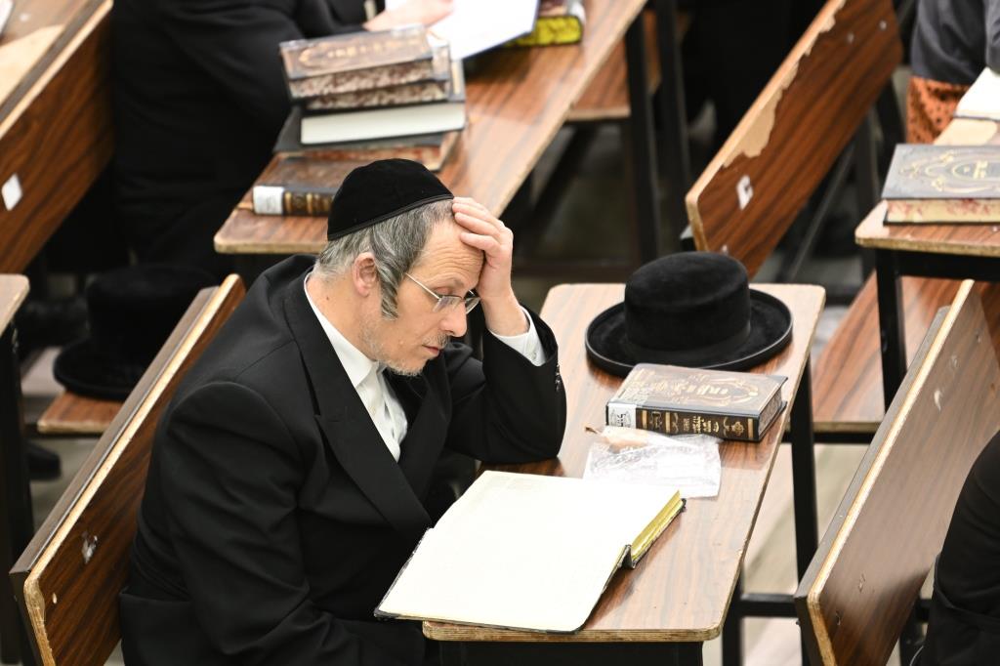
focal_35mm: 300
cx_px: 500
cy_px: 333
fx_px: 8330
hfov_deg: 6.9
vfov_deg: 4.6
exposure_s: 1/160
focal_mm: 200
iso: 1250
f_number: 2.8
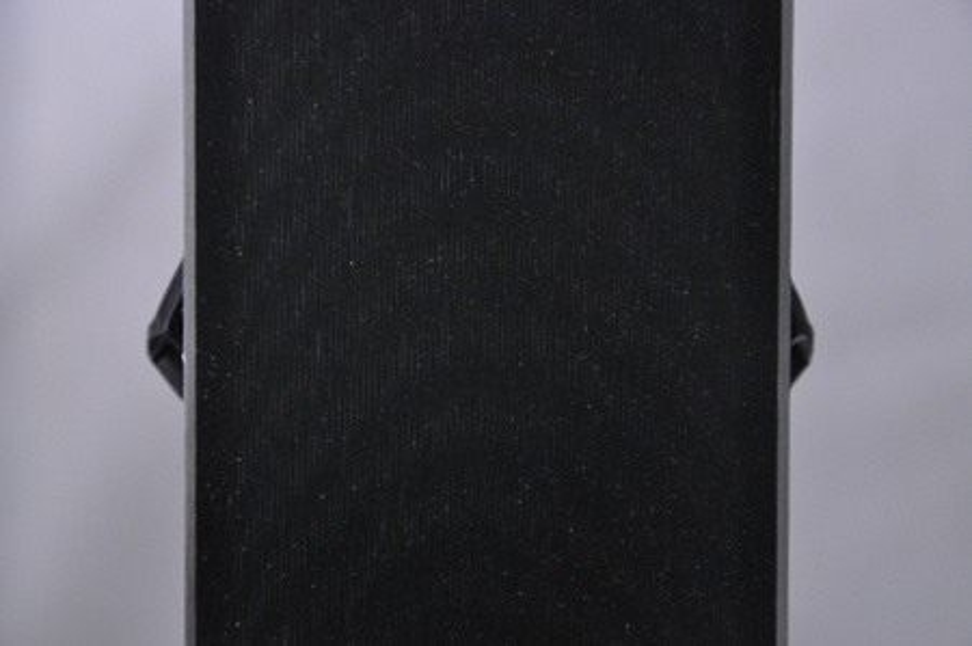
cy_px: 323
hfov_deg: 13.1
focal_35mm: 158
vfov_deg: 8.7
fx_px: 4248
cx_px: 486
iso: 3200
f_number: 9.5
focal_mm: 105
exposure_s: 1/125
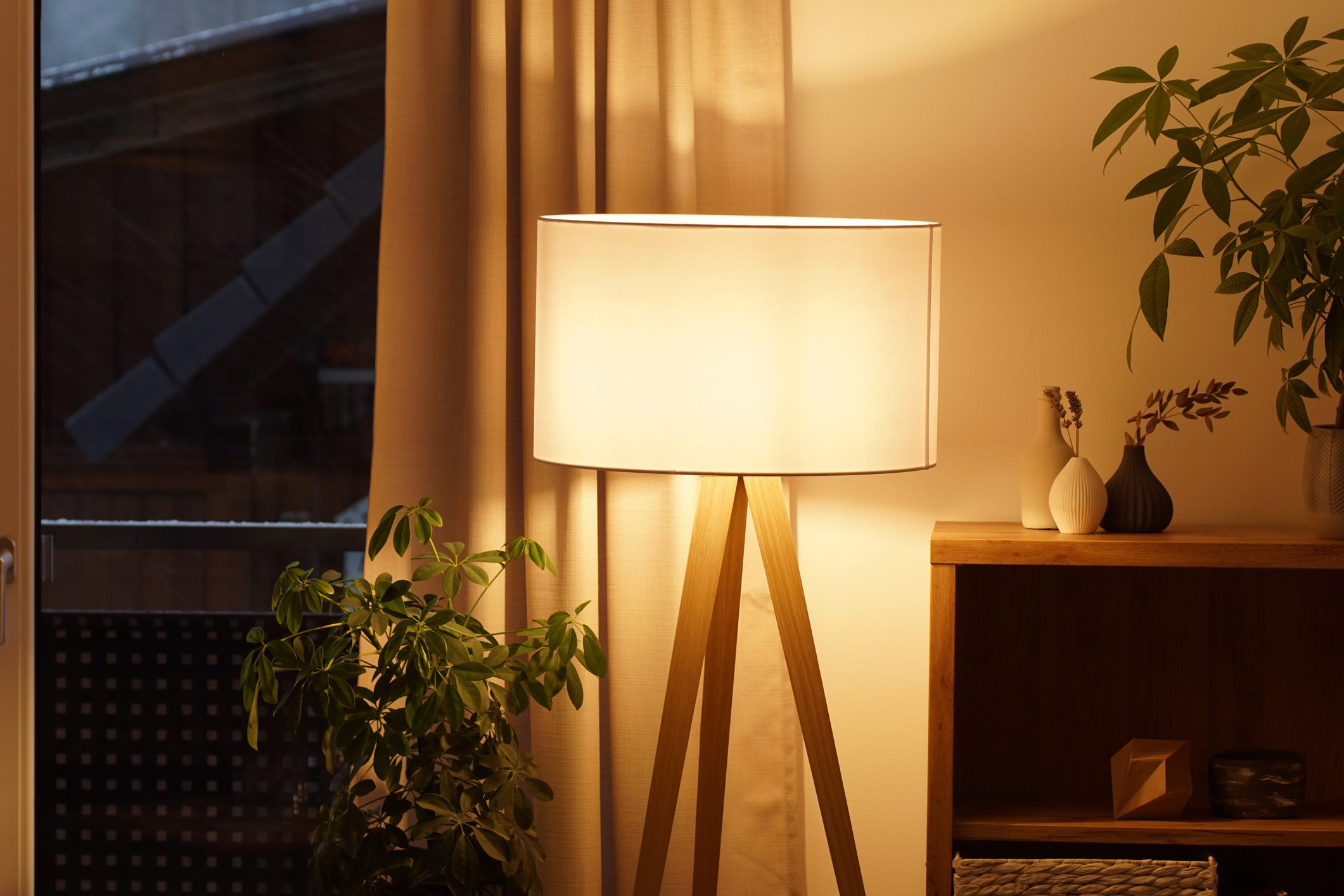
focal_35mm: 135
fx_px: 5040
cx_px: 672
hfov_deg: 15.2
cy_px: 448
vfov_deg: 10.2
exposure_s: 1/15
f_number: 4.5
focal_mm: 90
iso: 200
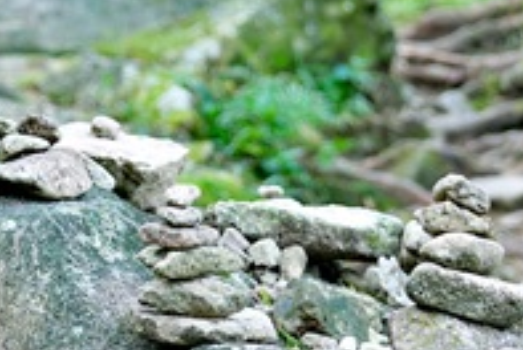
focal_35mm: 233
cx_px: 58
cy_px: -33
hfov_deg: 8.8
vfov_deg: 5.9
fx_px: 3390
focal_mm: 46
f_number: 4
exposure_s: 1/6
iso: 200
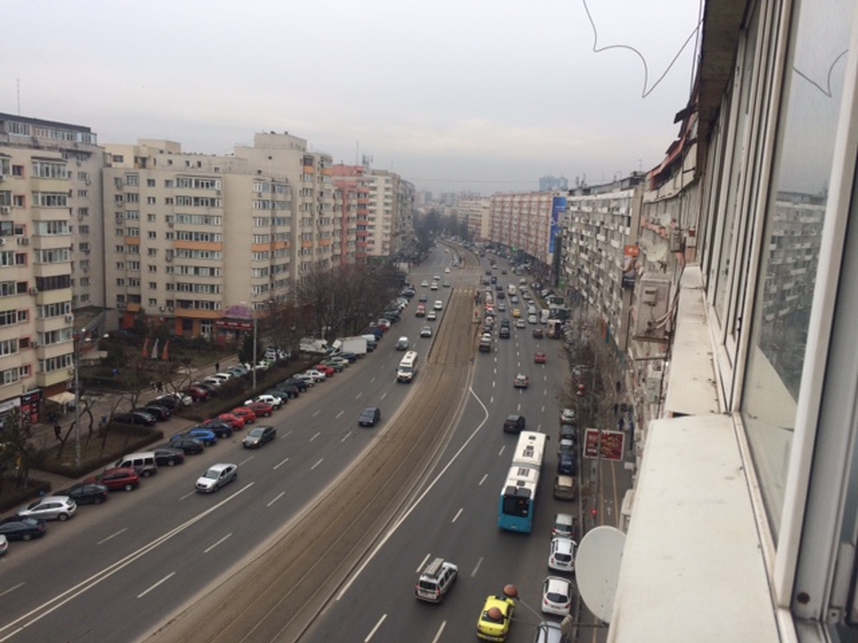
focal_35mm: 29
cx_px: 429
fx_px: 719
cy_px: 322
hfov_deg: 61.7
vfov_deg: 48.2
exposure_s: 1/570
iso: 32
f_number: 2.2
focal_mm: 4.15
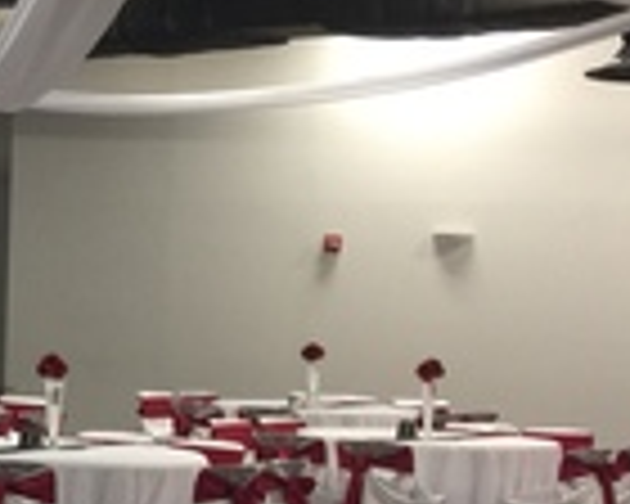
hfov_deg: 13.8
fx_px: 2256
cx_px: -585
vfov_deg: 12.7
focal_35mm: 121
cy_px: 320
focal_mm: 4.15
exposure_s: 1/30
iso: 40
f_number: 2.2
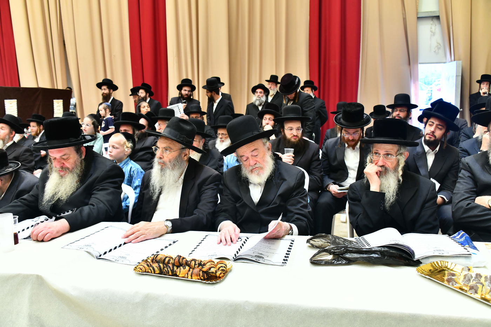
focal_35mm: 28
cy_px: 164
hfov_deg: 65.5
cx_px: 246
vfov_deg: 46.4
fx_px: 382
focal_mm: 28
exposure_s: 1/125
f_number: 5.6
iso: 1000
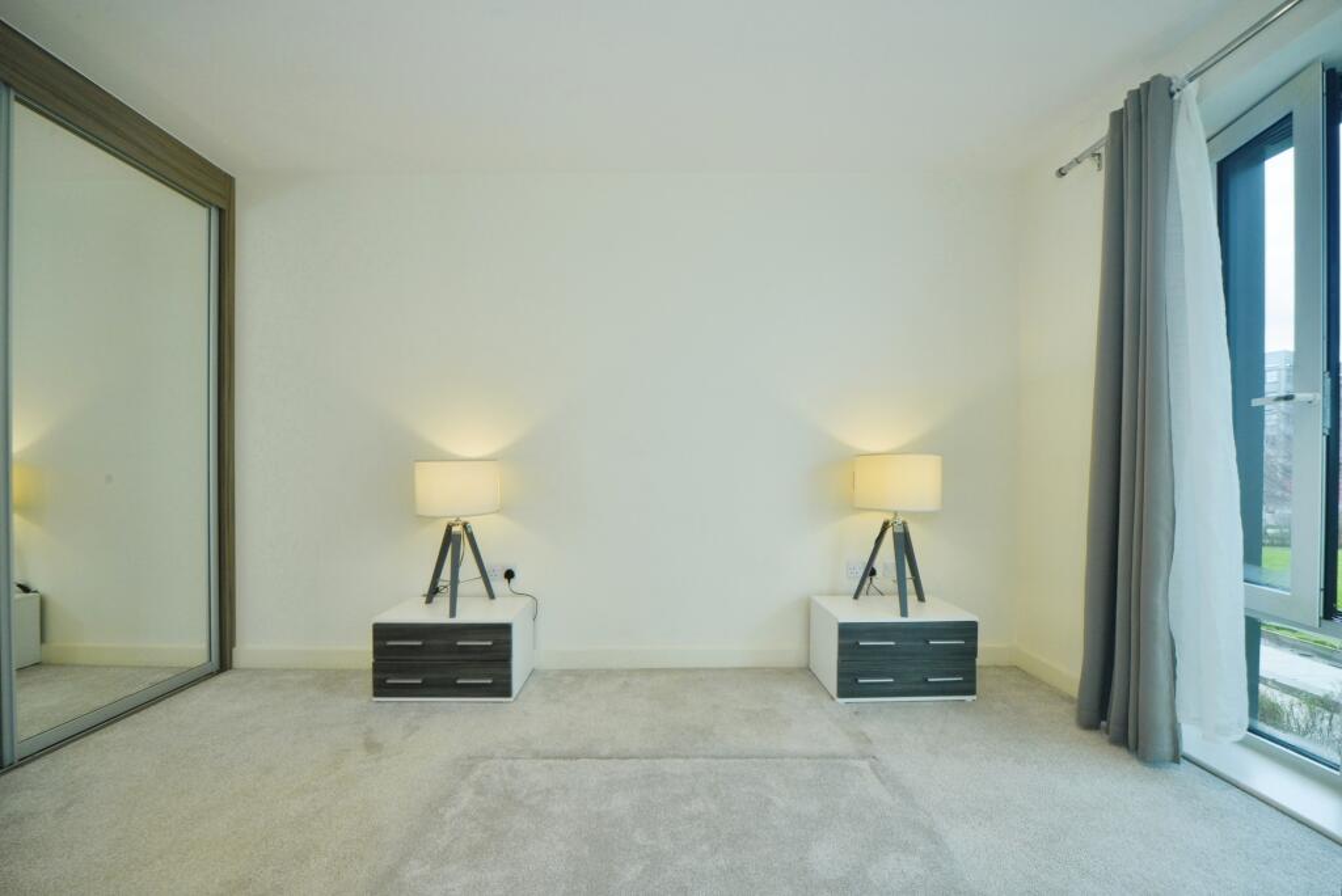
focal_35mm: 13
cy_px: 448
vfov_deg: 85.5
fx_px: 485
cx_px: 671
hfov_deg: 108.3
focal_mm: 13
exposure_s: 1/50
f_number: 10
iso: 640
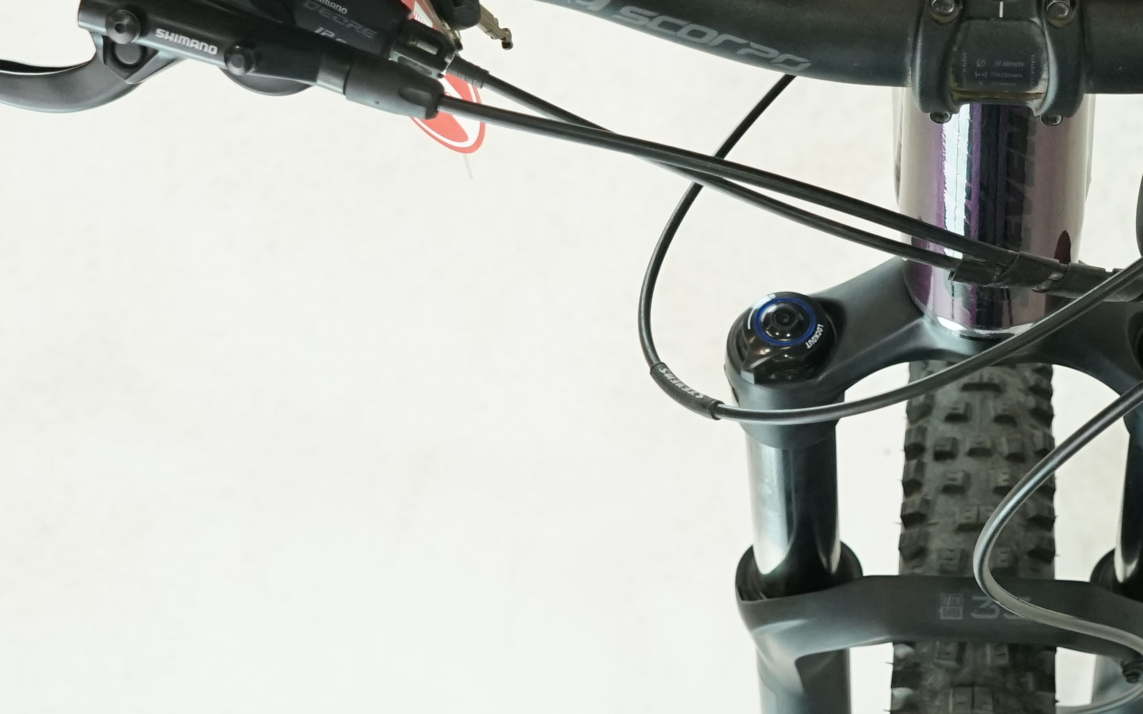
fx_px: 2585
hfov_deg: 24.3
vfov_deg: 15.7
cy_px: 238
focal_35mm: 83
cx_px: 1004
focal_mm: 28
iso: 1600
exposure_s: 1/200
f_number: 5.6
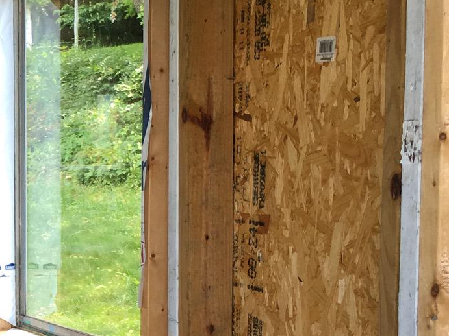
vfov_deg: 16.9
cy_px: 300
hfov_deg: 20.8
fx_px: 1115
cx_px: -127
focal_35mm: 86
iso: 25
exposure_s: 1/60
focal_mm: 4.15
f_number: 2.2
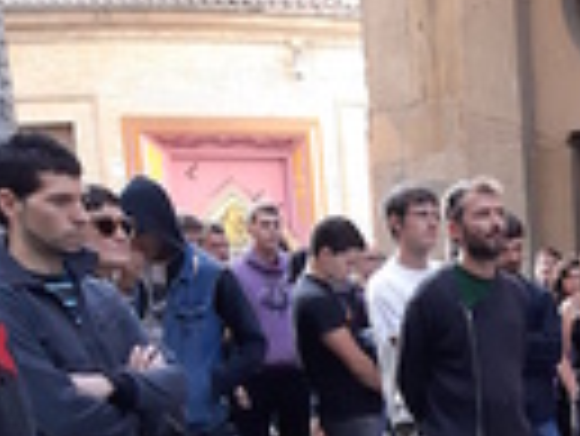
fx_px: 1224
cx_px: 679
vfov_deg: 18.8
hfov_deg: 24.4
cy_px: 560
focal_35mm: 73
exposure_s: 1/100
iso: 100
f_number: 1.7
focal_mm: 3.93
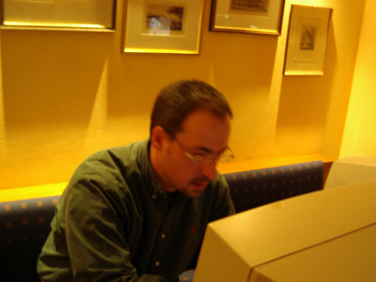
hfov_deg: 49.0
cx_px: 188
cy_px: 141
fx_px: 413
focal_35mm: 38
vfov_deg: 37.7
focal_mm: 5.8
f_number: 2.6
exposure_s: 1/2.5
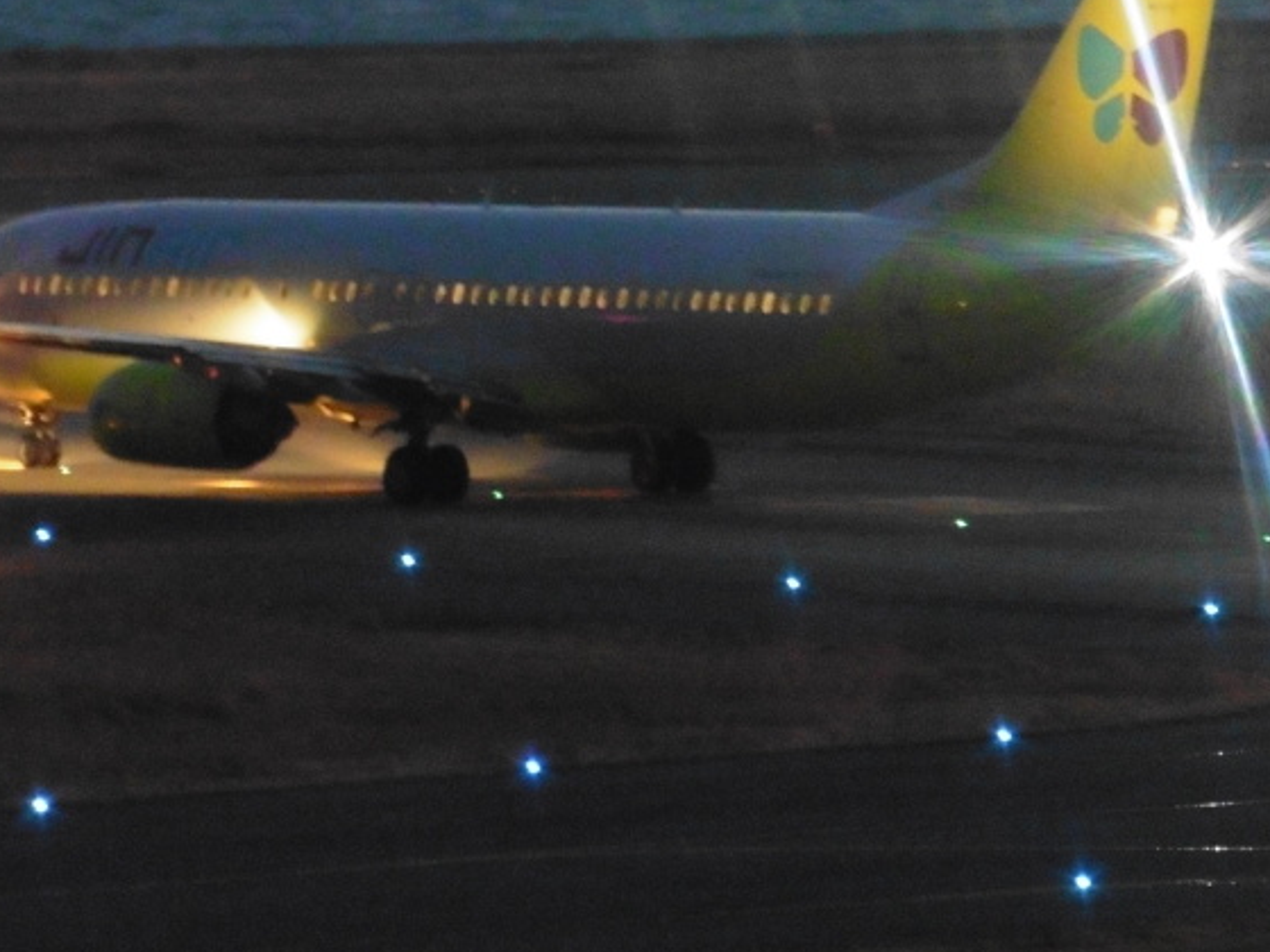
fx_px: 16693
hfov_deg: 4.4
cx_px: 660
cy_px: 224
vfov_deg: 3.3
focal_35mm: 455
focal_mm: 44.4
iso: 1600
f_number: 5.7
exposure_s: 1/4
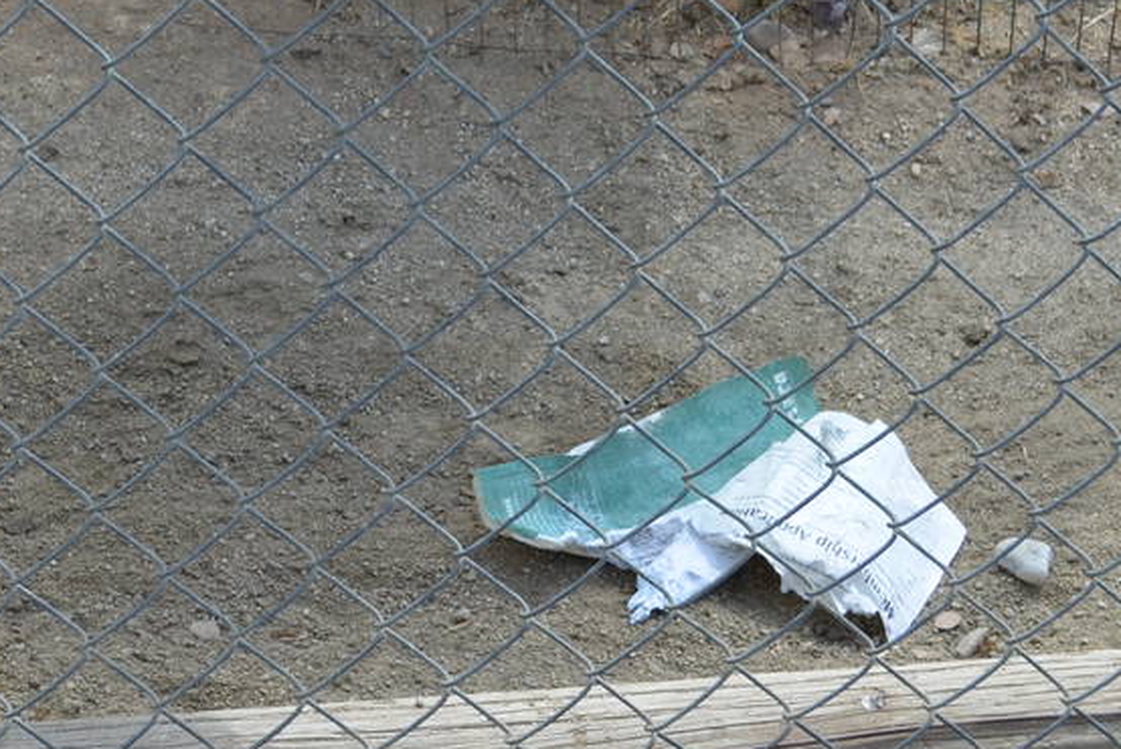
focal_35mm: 121
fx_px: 3770
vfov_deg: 11.0
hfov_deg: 16.2
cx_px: -223
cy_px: -245
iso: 200
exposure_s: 1/250
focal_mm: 28
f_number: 8
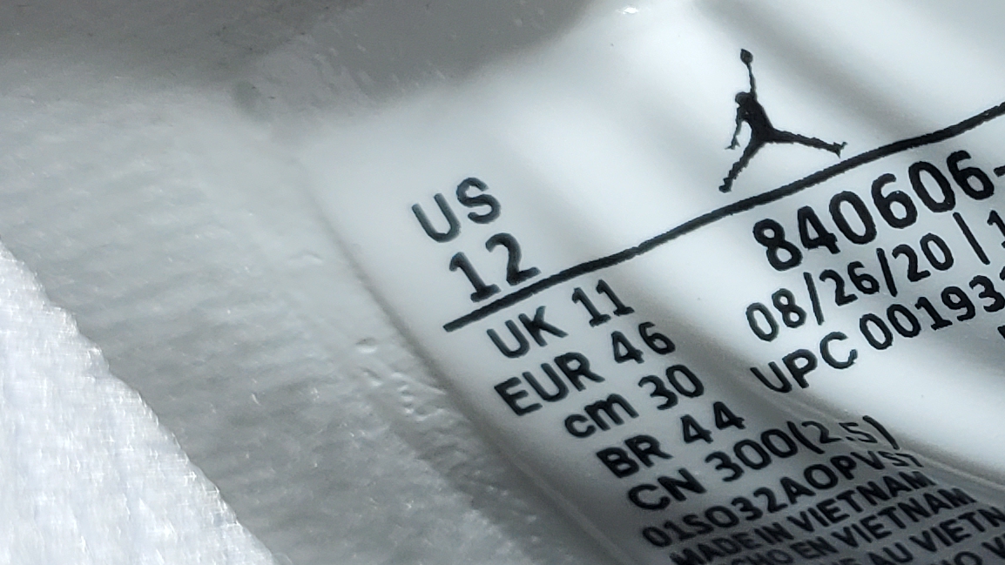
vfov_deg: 12.2
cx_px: 1083
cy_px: 359
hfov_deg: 20.6
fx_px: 2638
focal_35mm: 99
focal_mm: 4.3
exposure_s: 1/452
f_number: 1.5
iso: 50
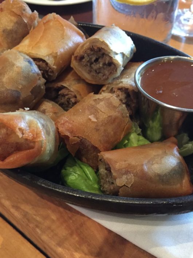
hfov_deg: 48.2
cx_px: 96
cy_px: 129
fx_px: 216
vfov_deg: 61.7
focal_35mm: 29
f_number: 2.2
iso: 320
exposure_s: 1/15
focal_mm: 4.15
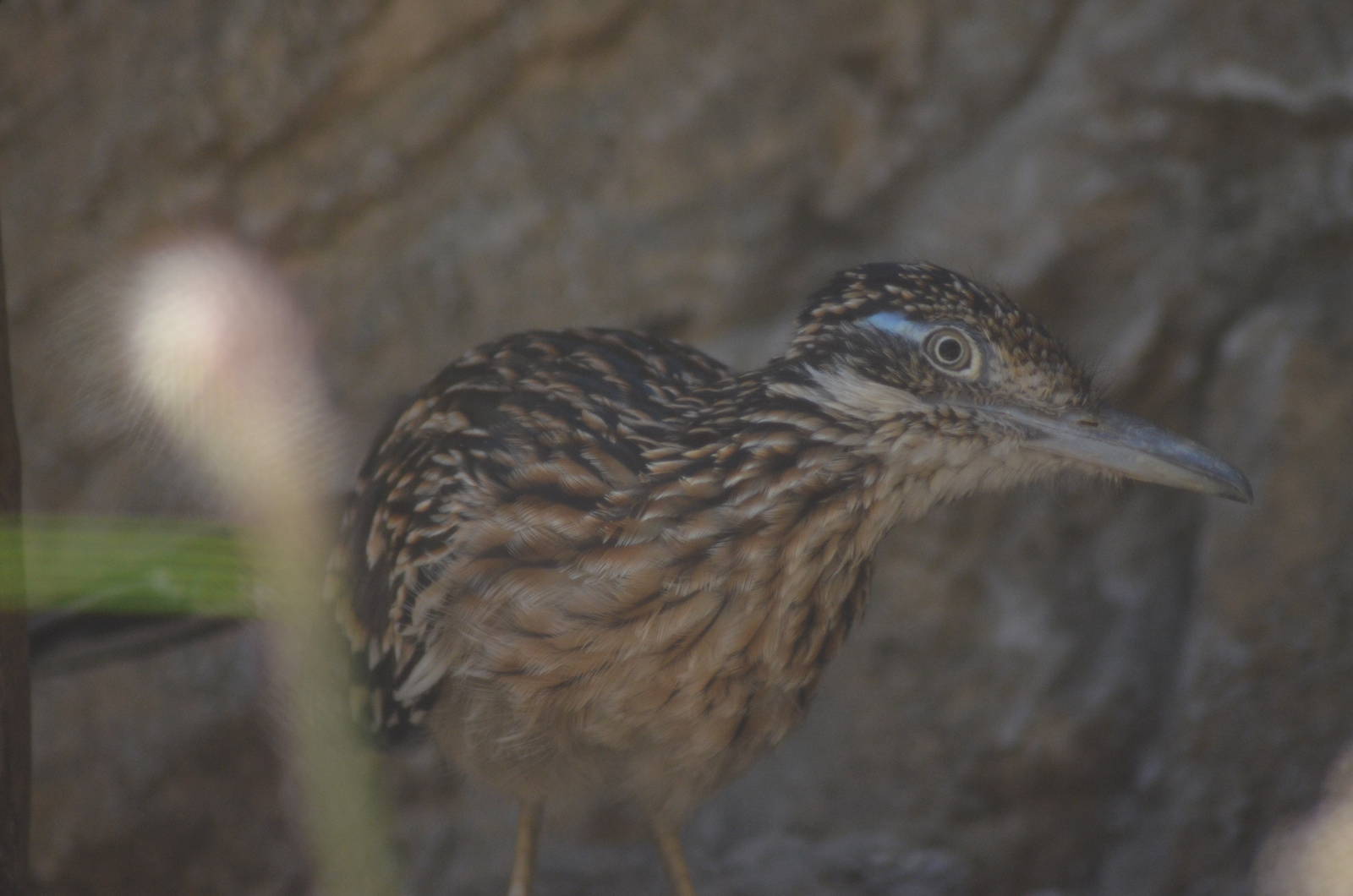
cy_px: 448
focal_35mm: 450
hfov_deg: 4.6
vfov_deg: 3.0
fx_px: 16879
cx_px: 676
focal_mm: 300
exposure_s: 1/500
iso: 1000
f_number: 5.6
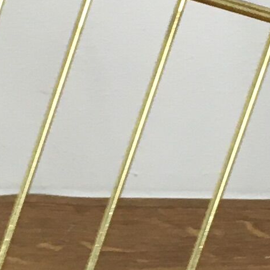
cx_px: 145
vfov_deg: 7.9
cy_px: 219
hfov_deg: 8.0
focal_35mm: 220
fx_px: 1941
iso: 40
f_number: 2.2
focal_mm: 4.15
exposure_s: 1/33
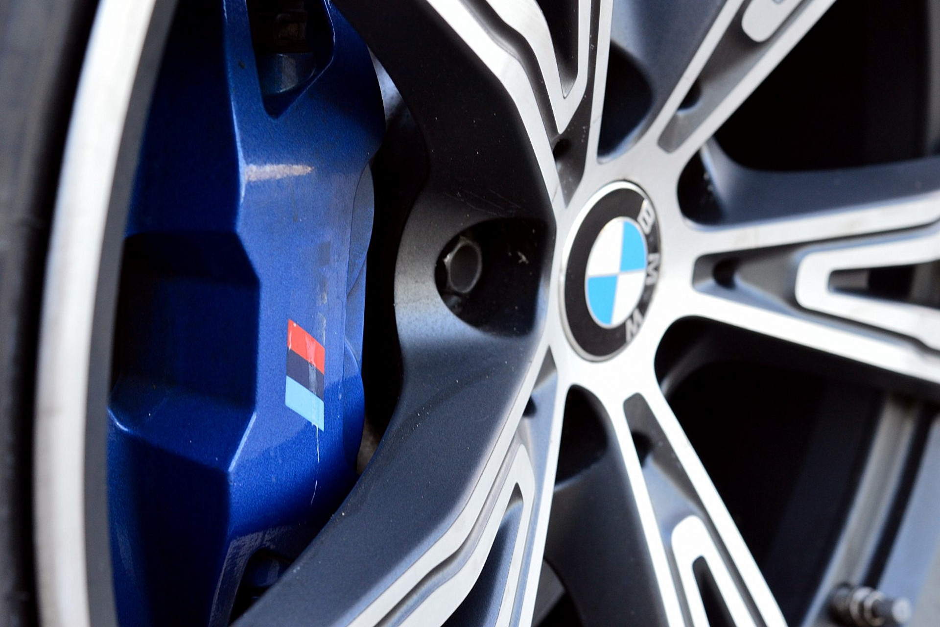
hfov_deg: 28.1
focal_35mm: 72
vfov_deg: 18.9
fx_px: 1880
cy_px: 314
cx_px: 470
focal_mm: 48
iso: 640
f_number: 8
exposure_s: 1/60
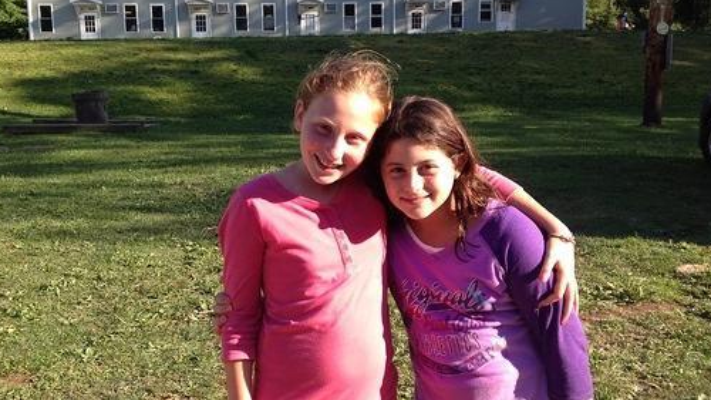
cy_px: 196
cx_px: 309
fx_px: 867
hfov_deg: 44.5
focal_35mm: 46
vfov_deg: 26.0
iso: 50
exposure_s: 1/547
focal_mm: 4.13
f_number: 2.4
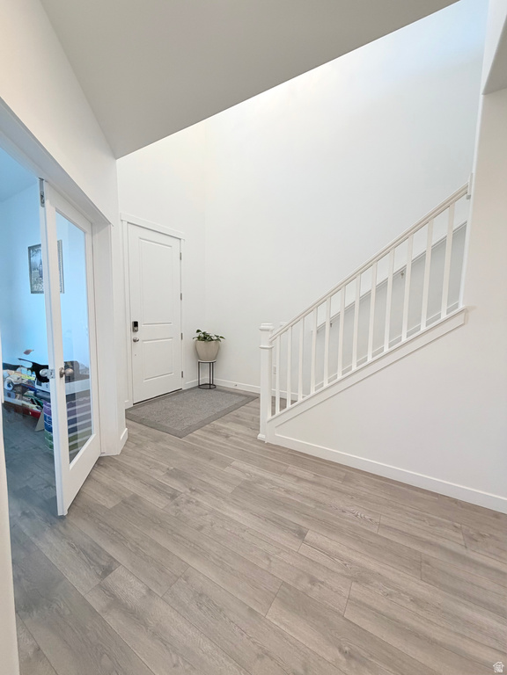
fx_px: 273
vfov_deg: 102.1
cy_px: 338
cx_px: 254
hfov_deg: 85.7
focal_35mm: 14
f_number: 2.2
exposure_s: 1/120
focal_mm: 2.22
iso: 250
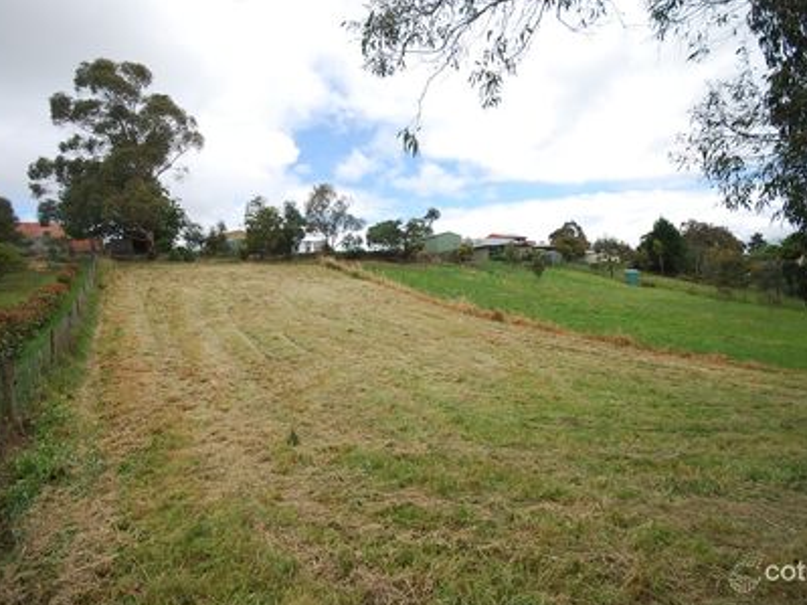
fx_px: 396
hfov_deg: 91.0
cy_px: 296
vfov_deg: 74.7
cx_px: 417
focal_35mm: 17
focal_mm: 10
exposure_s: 1/200
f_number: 7.1
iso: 100
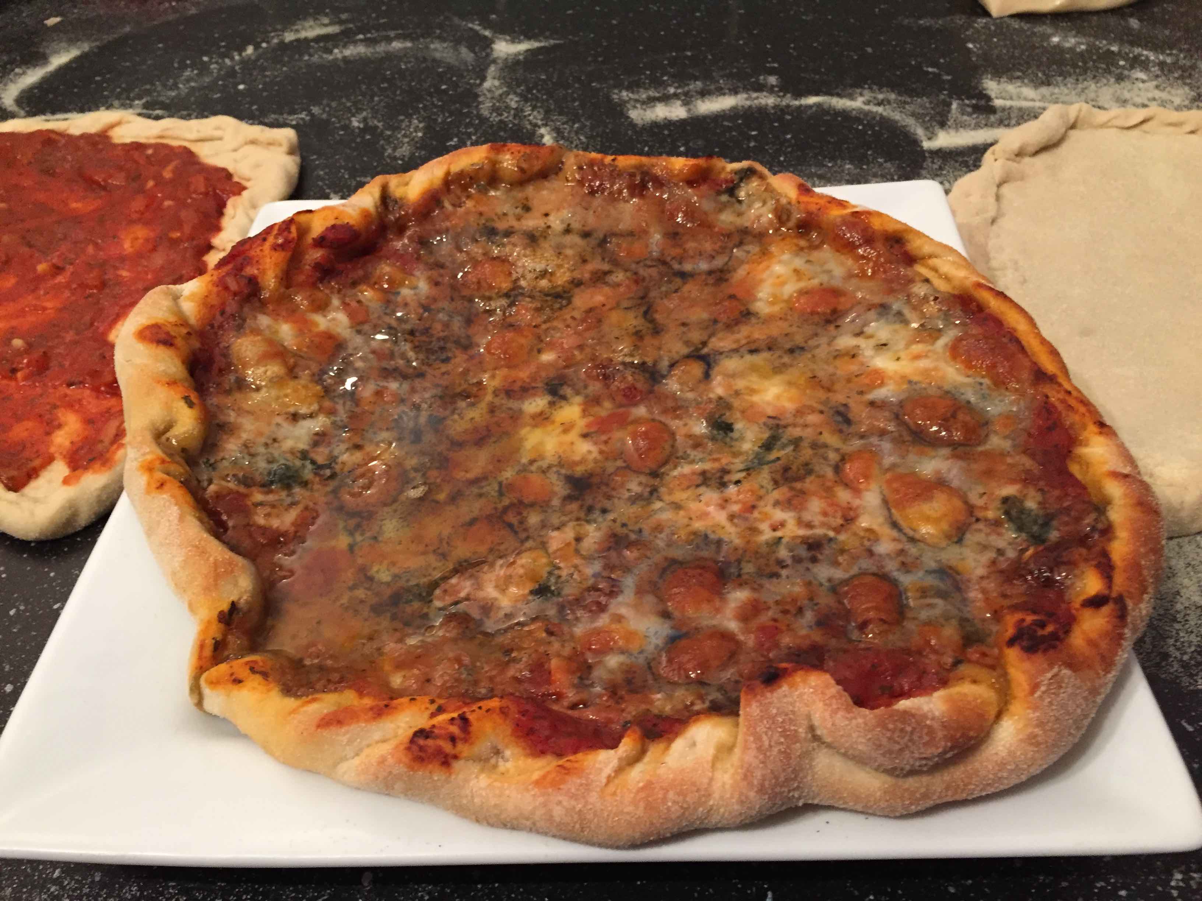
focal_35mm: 29
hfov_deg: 61.7
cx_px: 601
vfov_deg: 48.2
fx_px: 1007
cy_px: 450
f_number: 2.2
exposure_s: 1/20
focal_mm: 4.15
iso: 250
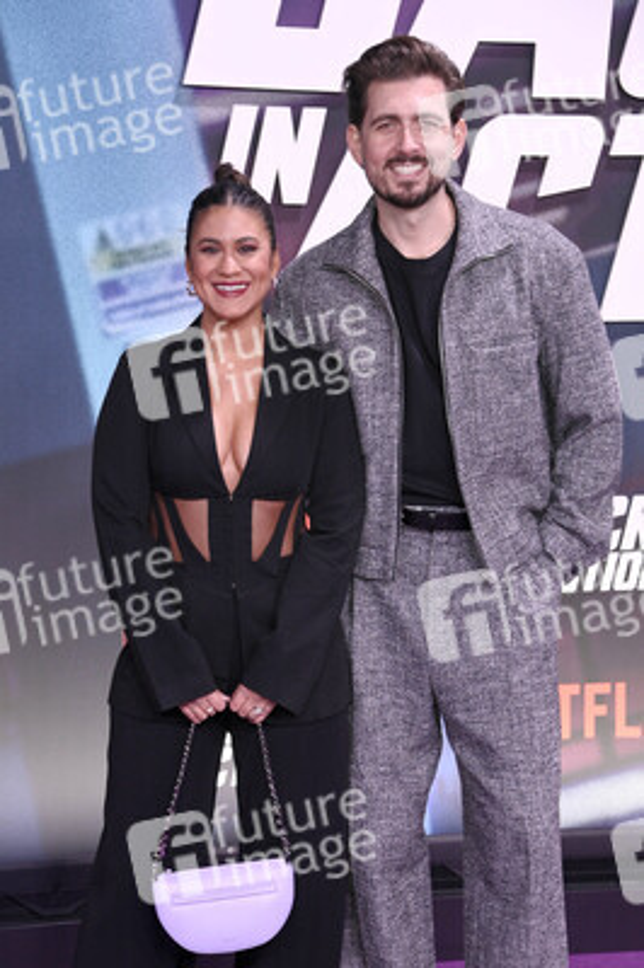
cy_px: 484
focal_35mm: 85
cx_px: 322
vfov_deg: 23.9
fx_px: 2285
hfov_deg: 16.0
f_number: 5.6
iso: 2500
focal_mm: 85
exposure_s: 1/250
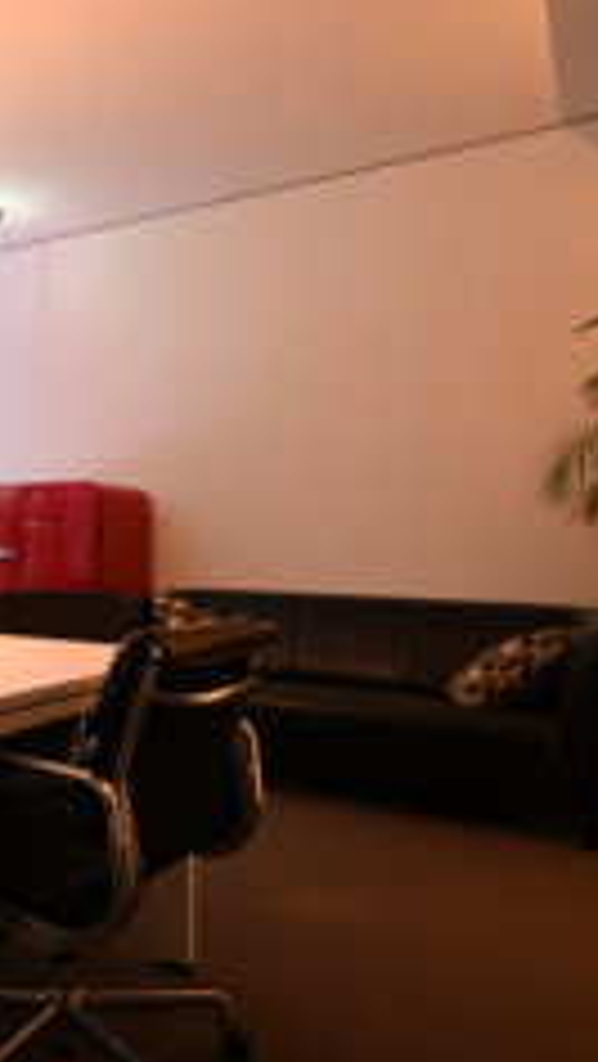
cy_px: 554
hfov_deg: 33.7
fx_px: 873
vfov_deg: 62.6
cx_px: -31
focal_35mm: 31
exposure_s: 1/50
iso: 1000
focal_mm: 14
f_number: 4
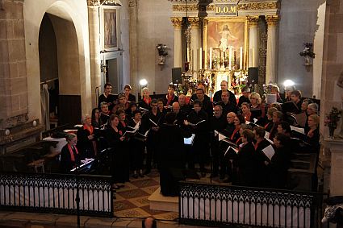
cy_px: 114
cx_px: 172
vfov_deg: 22.6
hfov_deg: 33.4
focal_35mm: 60
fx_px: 571
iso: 1600
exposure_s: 1/25
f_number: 4.5
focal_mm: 40
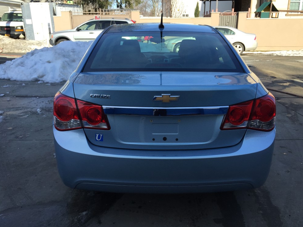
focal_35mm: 30
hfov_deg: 60.0
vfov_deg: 46.8
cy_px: 113
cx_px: 154
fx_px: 263
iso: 32
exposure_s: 1/860
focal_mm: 4.15
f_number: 2.2
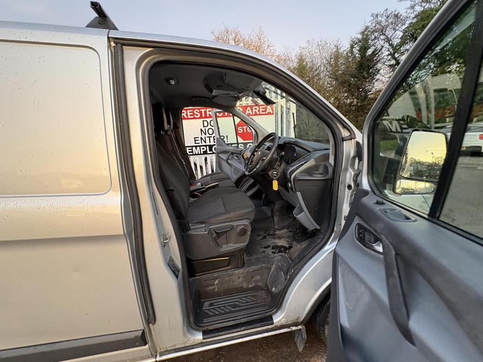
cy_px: 181
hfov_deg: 102.1
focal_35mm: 14
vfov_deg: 85.7
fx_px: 195
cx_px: 242
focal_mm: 2.22
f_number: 2.2
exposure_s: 1/99
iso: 200
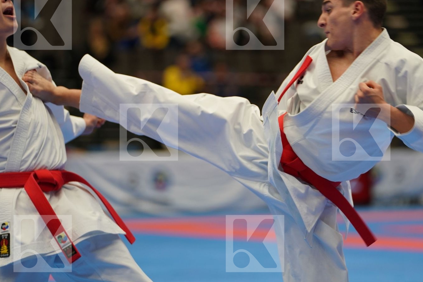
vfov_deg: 6.9
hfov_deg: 10.3
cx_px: 255
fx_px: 2350
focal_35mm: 200
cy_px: 132
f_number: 2.8
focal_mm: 150
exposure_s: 1/500
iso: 800
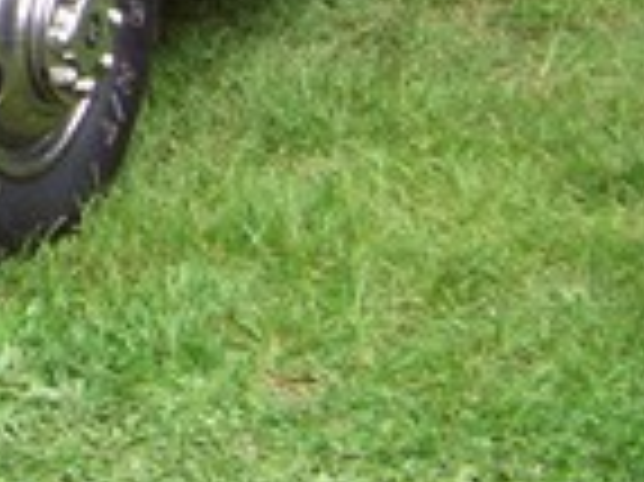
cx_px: -279
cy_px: -405
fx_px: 2993
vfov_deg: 8.8
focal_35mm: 161
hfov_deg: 11.8
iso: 63
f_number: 2.8
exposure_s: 1/50
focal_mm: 5.85
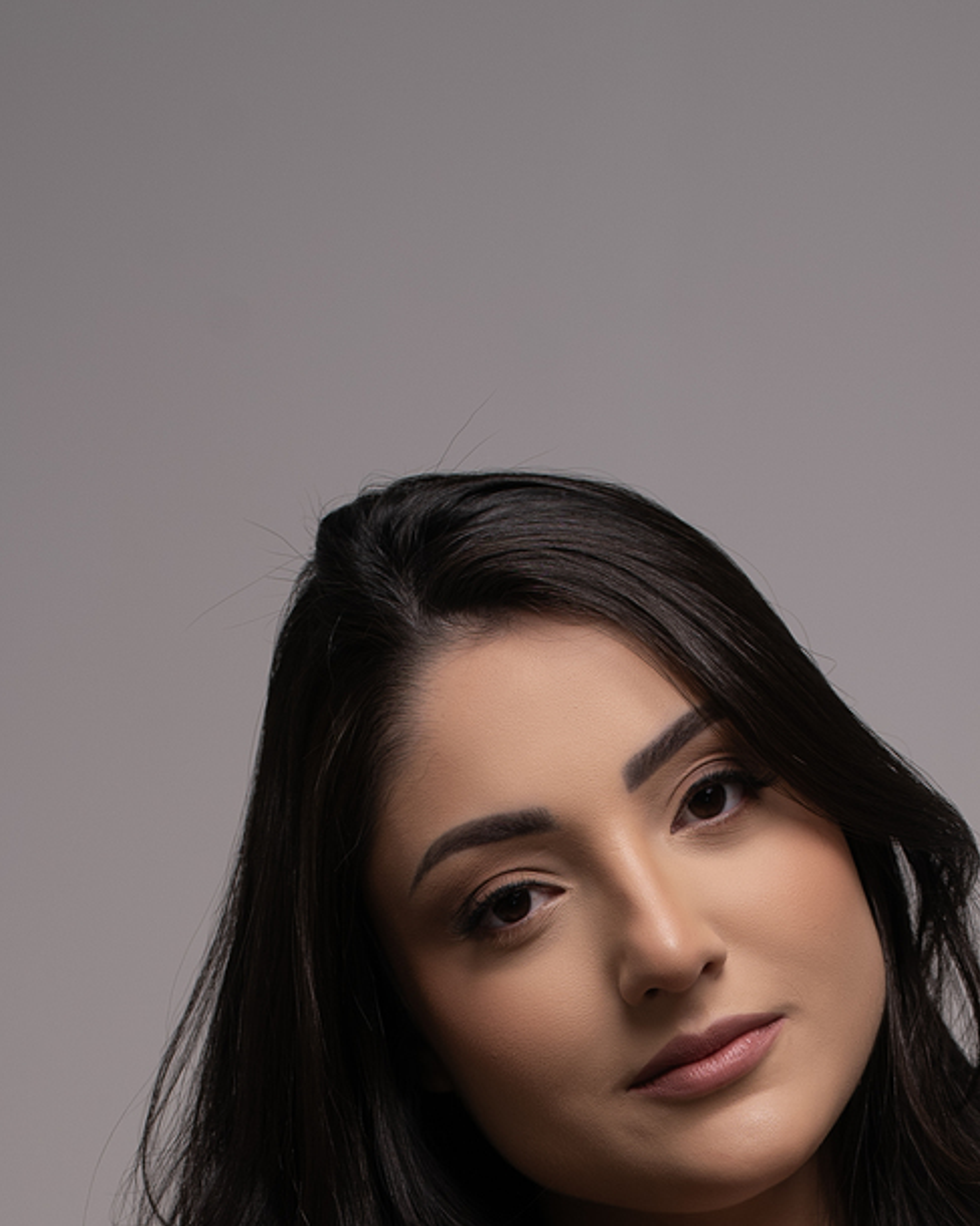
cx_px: 630
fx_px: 3518
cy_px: 1794
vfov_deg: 17.8
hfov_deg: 15.8
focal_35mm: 97
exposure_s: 1/160
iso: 100
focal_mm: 35
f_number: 6.3
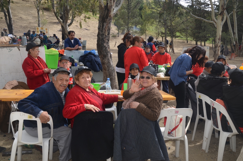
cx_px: 122
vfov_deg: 35.3
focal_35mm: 38
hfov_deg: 51.4
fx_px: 253
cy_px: 80
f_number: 6.3
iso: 100
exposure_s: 1/160
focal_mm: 25
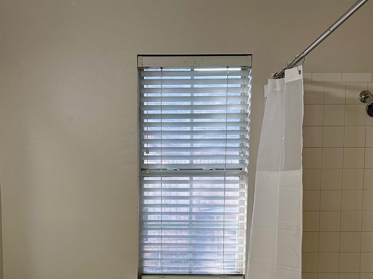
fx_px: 495
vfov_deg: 30.2
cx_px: 156
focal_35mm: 46
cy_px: 250
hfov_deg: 41.1
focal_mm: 6.86
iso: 160
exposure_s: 1/120
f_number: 1.78
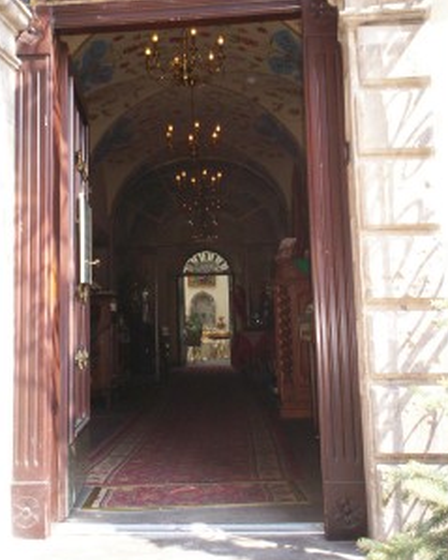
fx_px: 779
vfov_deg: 39.5
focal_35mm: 47
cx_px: 214
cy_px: 238
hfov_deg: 32.1
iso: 140
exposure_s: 1/60
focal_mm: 6
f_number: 4.5
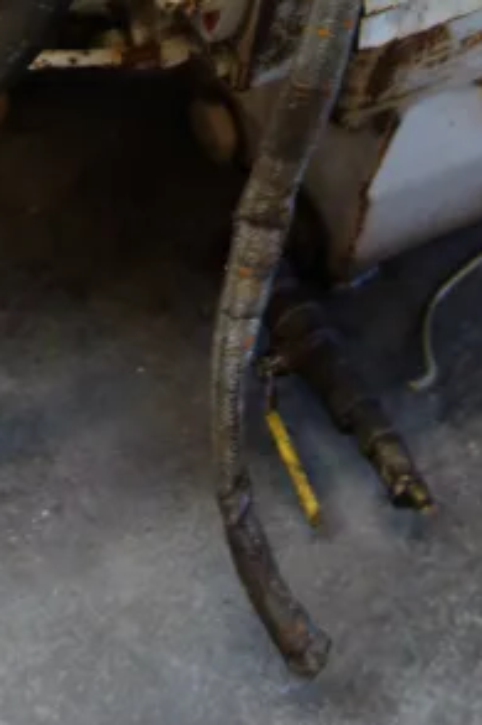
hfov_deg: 15.3
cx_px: 195
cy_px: -354
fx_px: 1789
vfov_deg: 19.9
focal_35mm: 89
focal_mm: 10.4
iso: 200
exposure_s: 1/30
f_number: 1.8
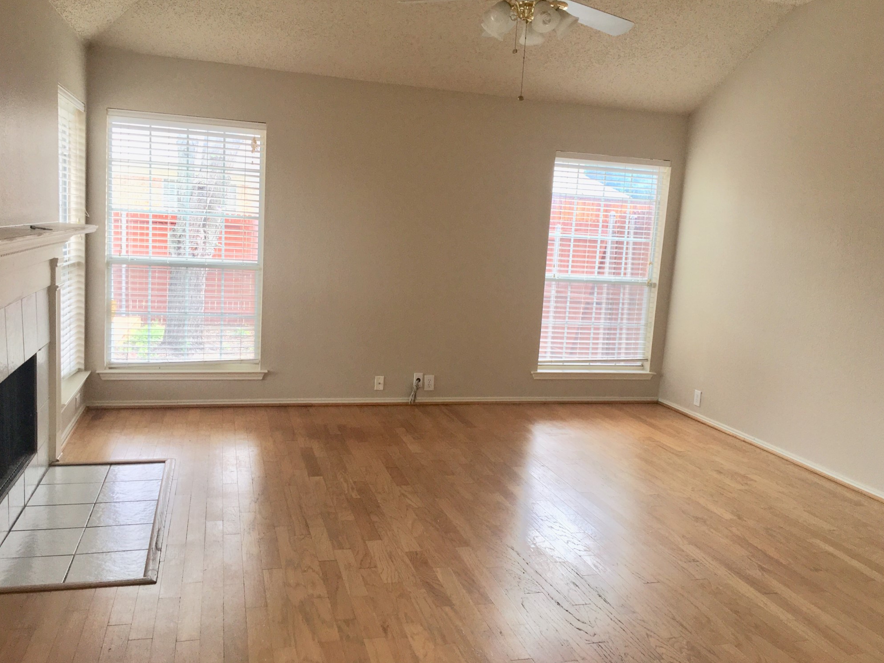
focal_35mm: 30
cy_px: 328
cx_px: 449
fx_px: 766
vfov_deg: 46.8
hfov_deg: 60.0
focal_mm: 4.15
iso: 25
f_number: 2.2
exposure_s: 1/72
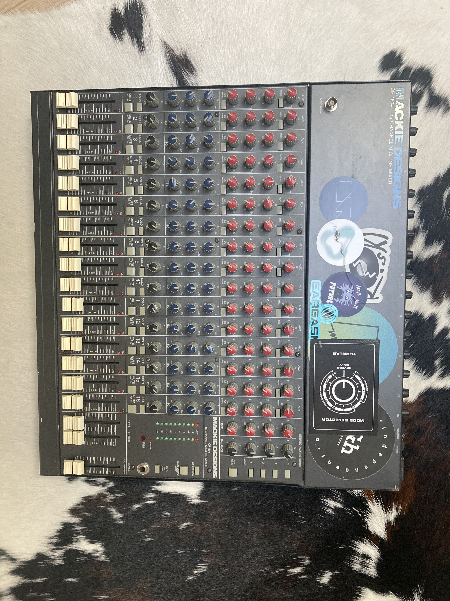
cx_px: 225
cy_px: 300
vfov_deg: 63.4
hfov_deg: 49.7
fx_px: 485
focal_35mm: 28
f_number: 1.8
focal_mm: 3.99
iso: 160
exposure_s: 1/60
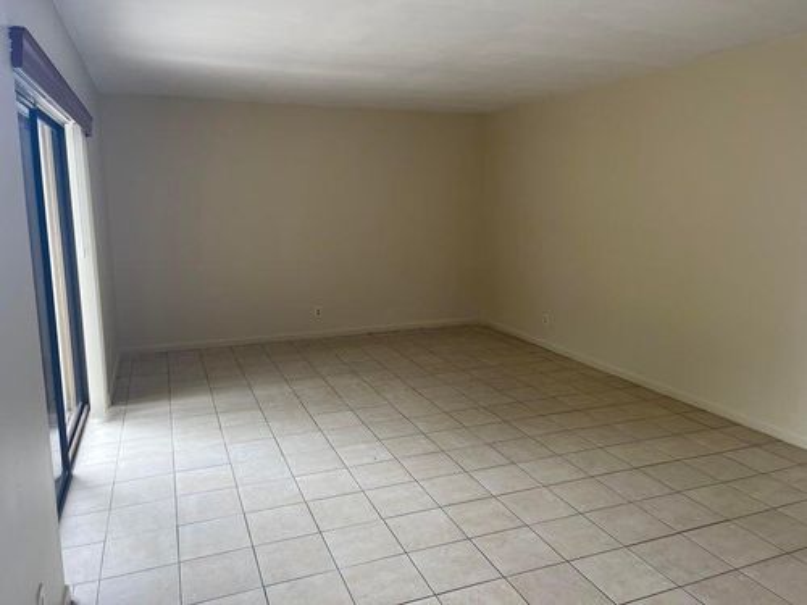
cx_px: 404
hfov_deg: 67.3
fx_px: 606
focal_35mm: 26
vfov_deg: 53.1
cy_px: 302
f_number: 1.6
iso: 64
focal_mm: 5.1
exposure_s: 1/120
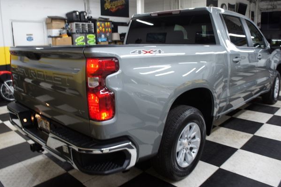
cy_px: 89
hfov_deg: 63.7
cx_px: 142
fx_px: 226
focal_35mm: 29
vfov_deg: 44.9
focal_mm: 18
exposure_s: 1/30
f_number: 3.5
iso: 320
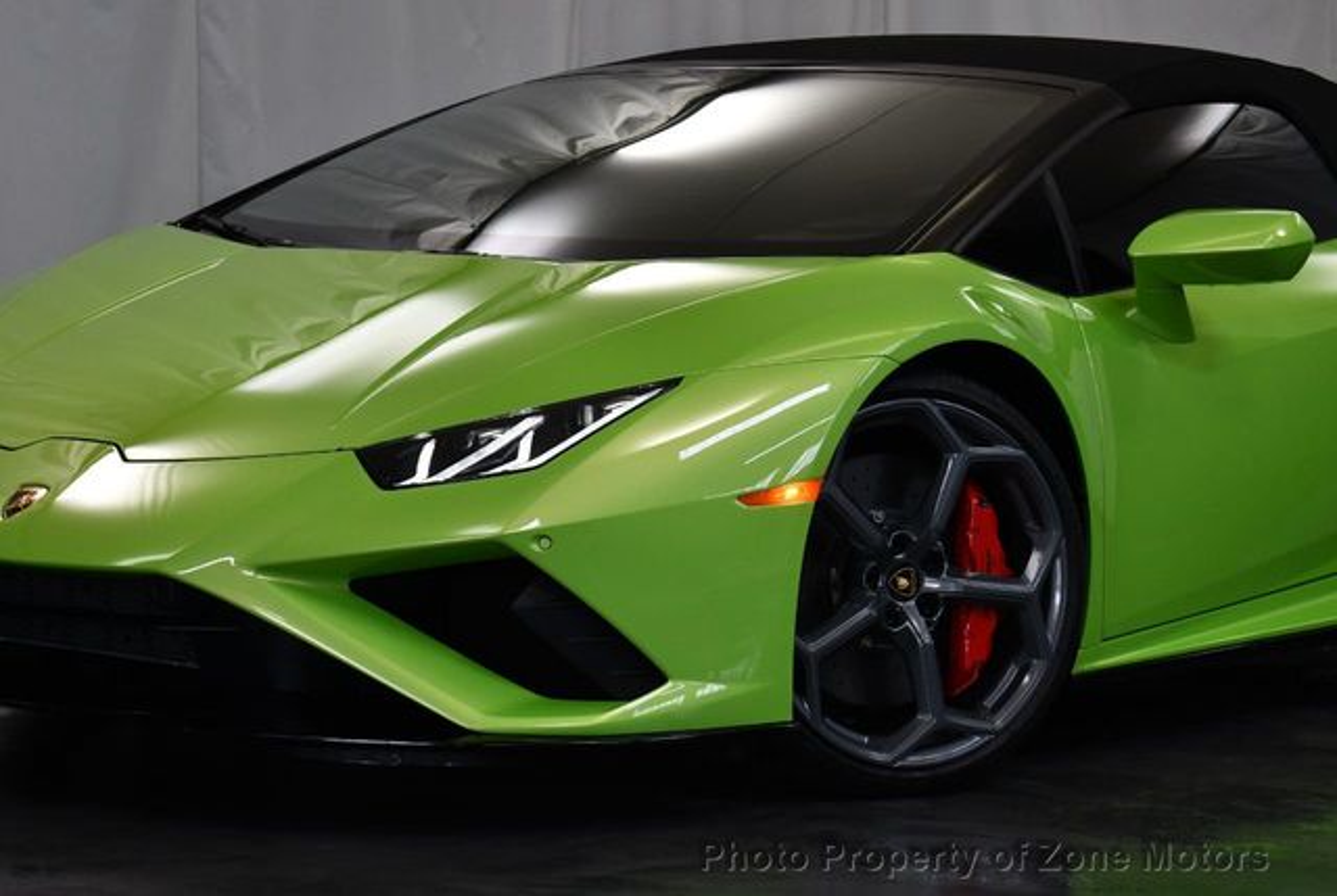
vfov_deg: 12.5
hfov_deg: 18.6
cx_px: 668
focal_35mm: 110
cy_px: 448
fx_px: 4092
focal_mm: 55
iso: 800
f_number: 5.6
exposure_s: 1/250
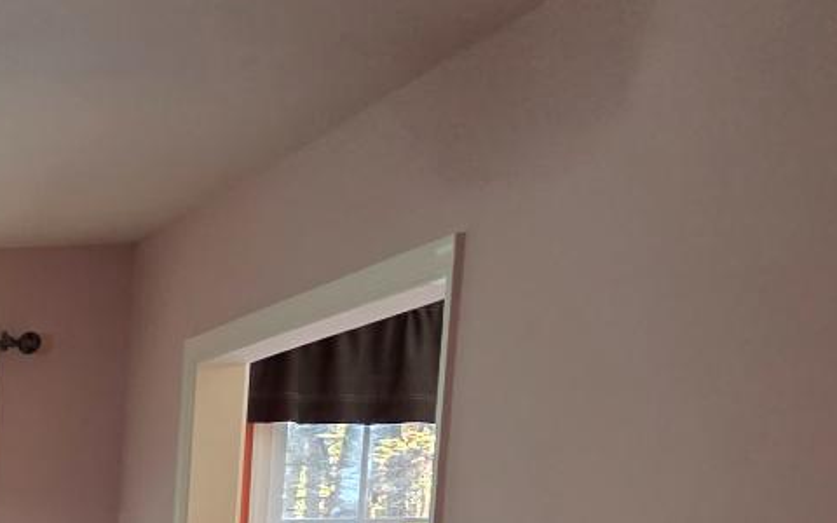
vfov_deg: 11.9
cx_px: -915
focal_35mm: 104
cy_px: 851
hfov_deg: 15.4
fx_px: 2372
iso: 500
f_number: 1.7
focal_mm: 6.3
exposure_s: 1/120
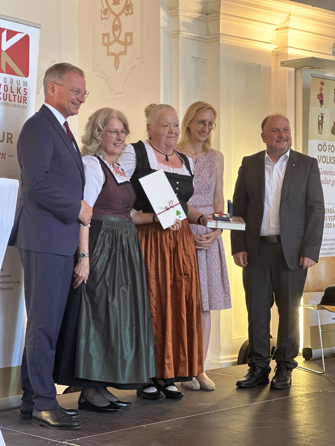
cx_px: 168
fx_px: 994
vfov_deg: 25.3
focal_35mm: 77
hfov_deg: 19.1
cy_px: 223
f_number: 2.8
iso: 250
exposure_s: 1/33
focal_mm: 9
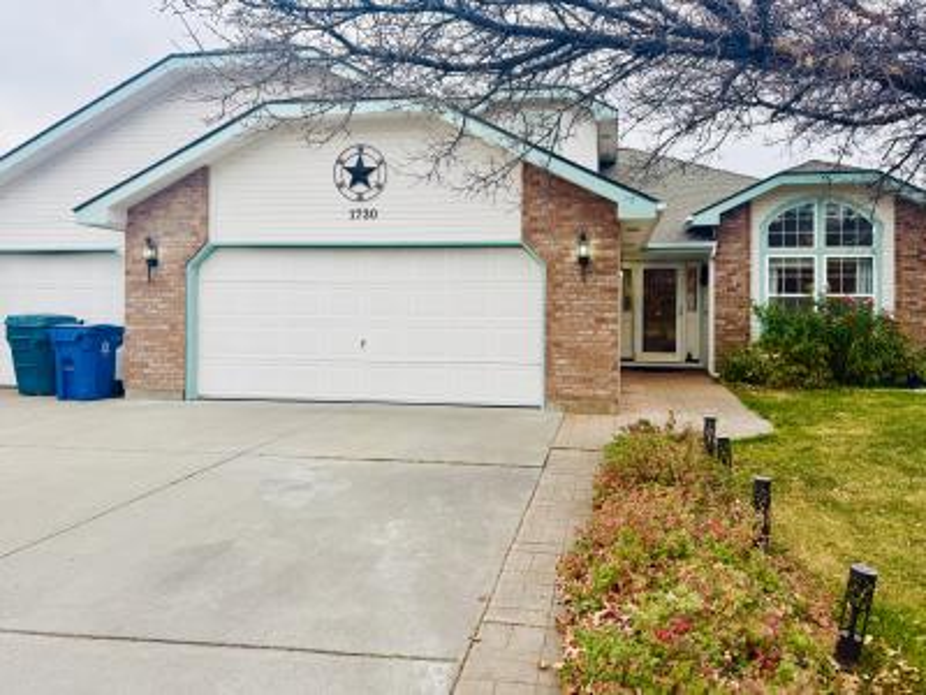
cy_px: 348
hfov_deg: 71.6
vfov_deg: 56.8
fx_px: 642
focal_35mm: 24
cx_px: 463
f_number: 1.78
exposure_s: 1/742
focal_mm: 6.76
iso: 80
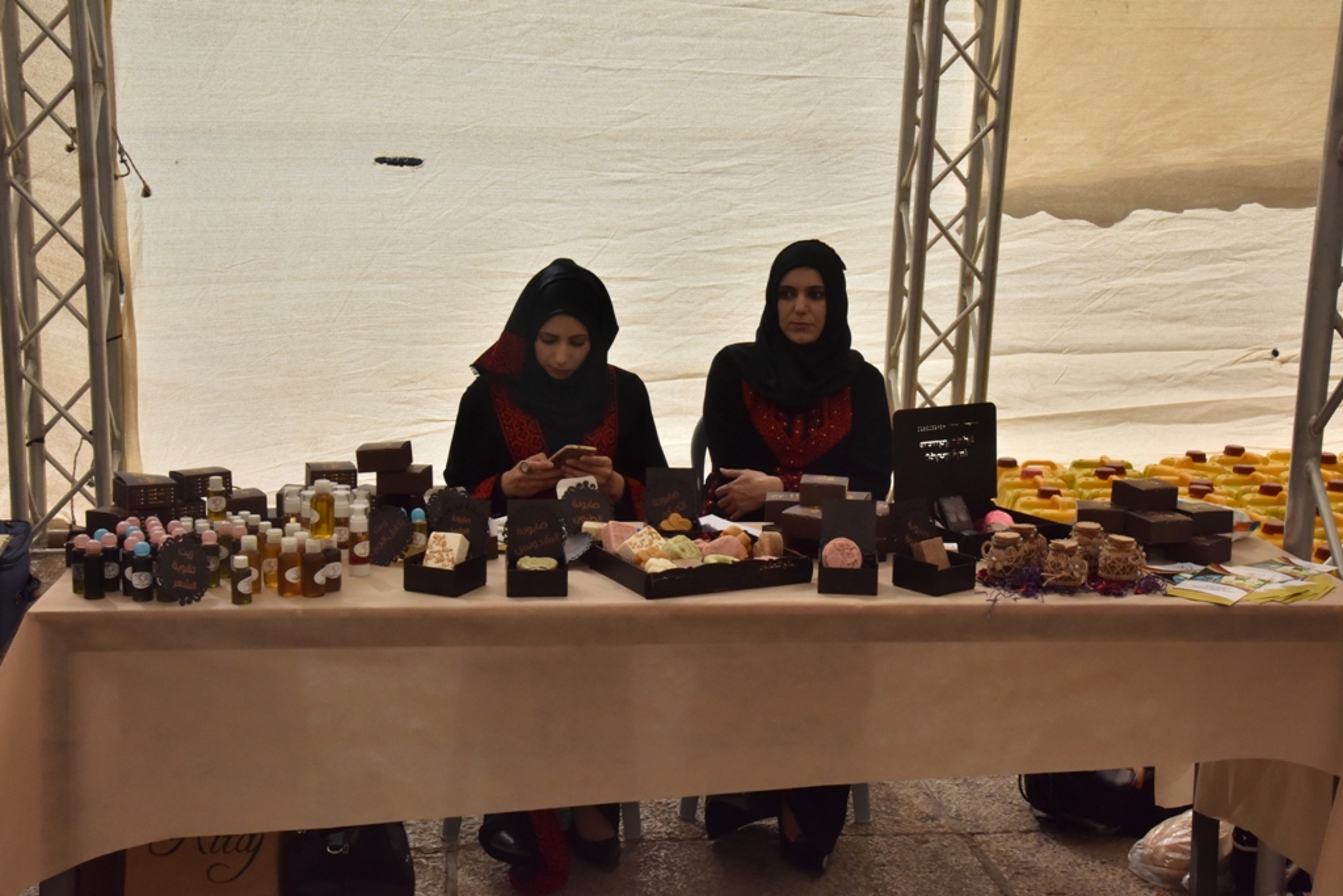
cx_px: 672
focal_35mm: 48
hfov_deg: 41.1
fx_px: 1791
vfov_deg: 28.1
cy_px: 448
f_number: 20
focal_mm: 48
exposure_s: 1/1600
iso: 3200
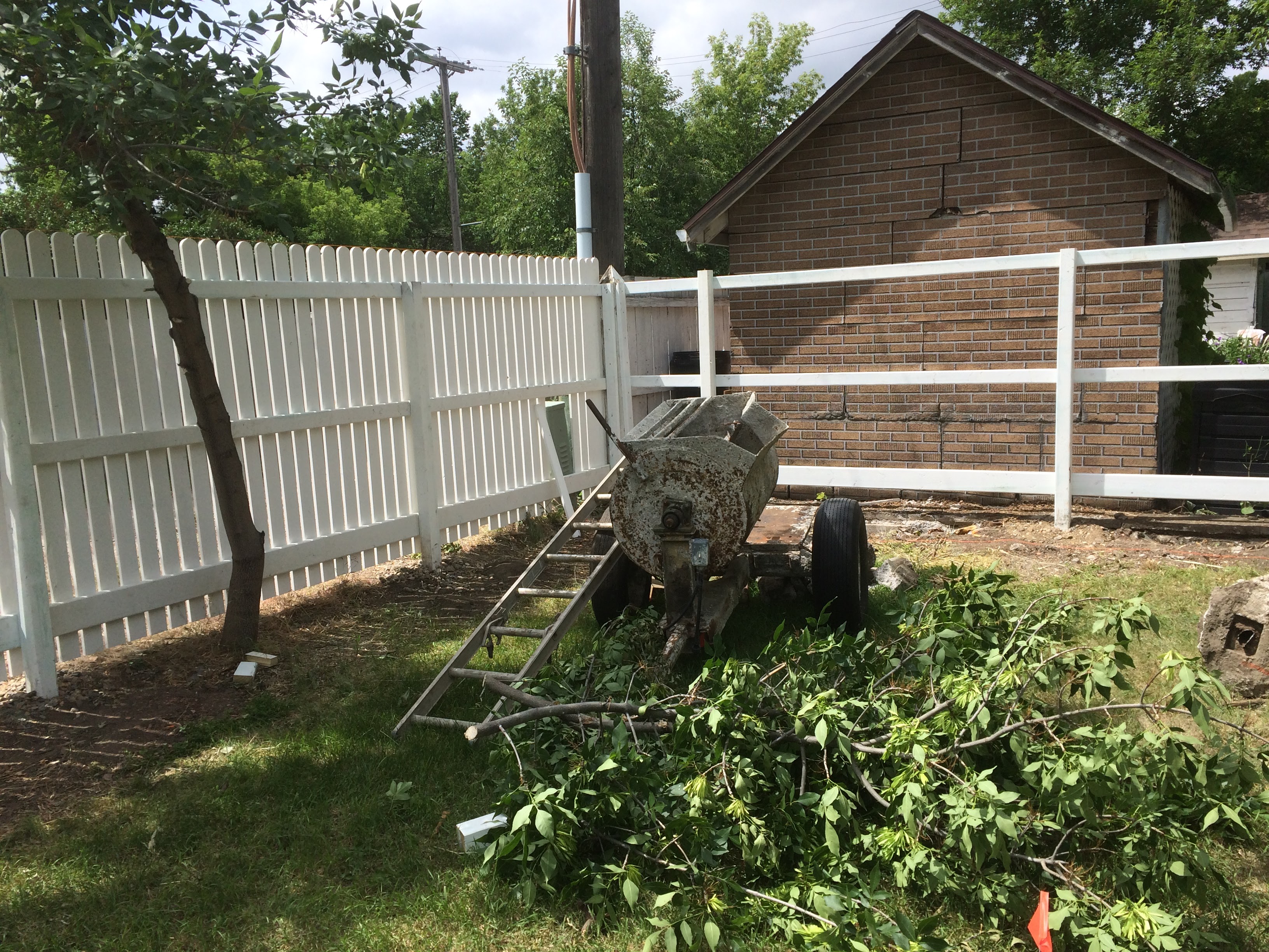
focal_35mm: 29
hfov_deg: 61.7
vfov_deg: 48.2
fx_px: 1063
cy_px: 476
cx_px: 634
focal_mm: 4.15
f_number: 2.2
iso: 32
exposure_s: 1/2053
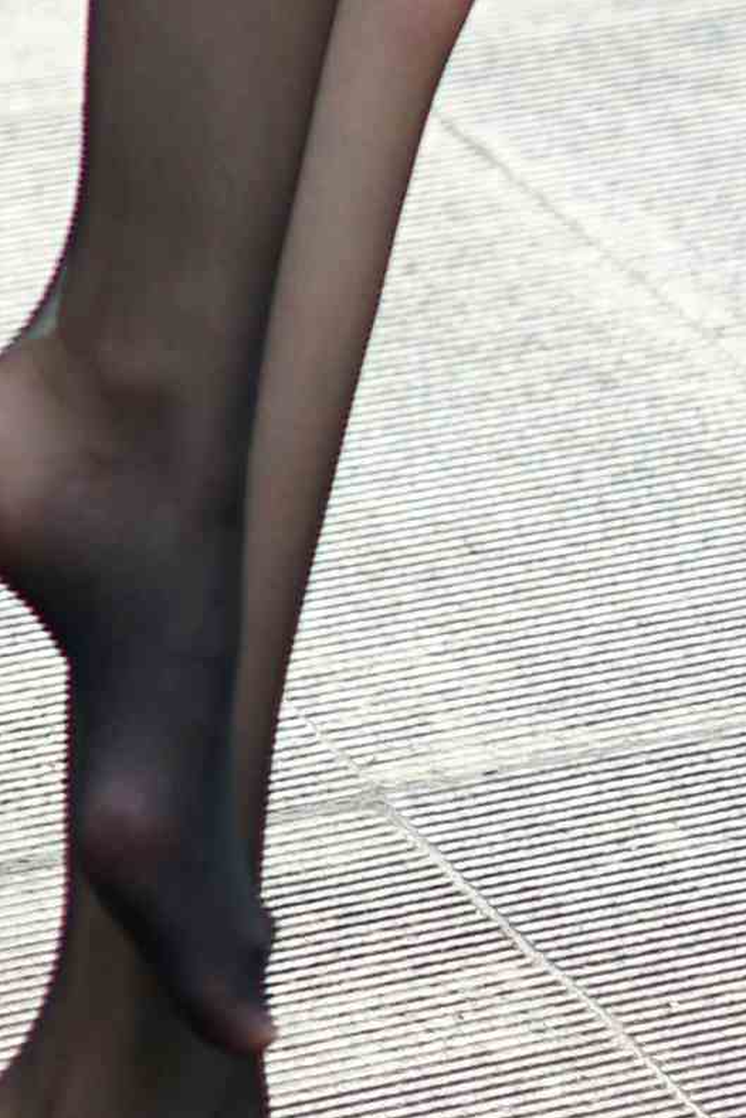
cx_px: -421
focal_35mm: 269
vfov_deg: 7.4
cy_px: -830
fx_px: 8353
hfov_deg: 5.1
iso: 200
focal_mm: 50
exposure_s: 1/2500
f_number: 1.8
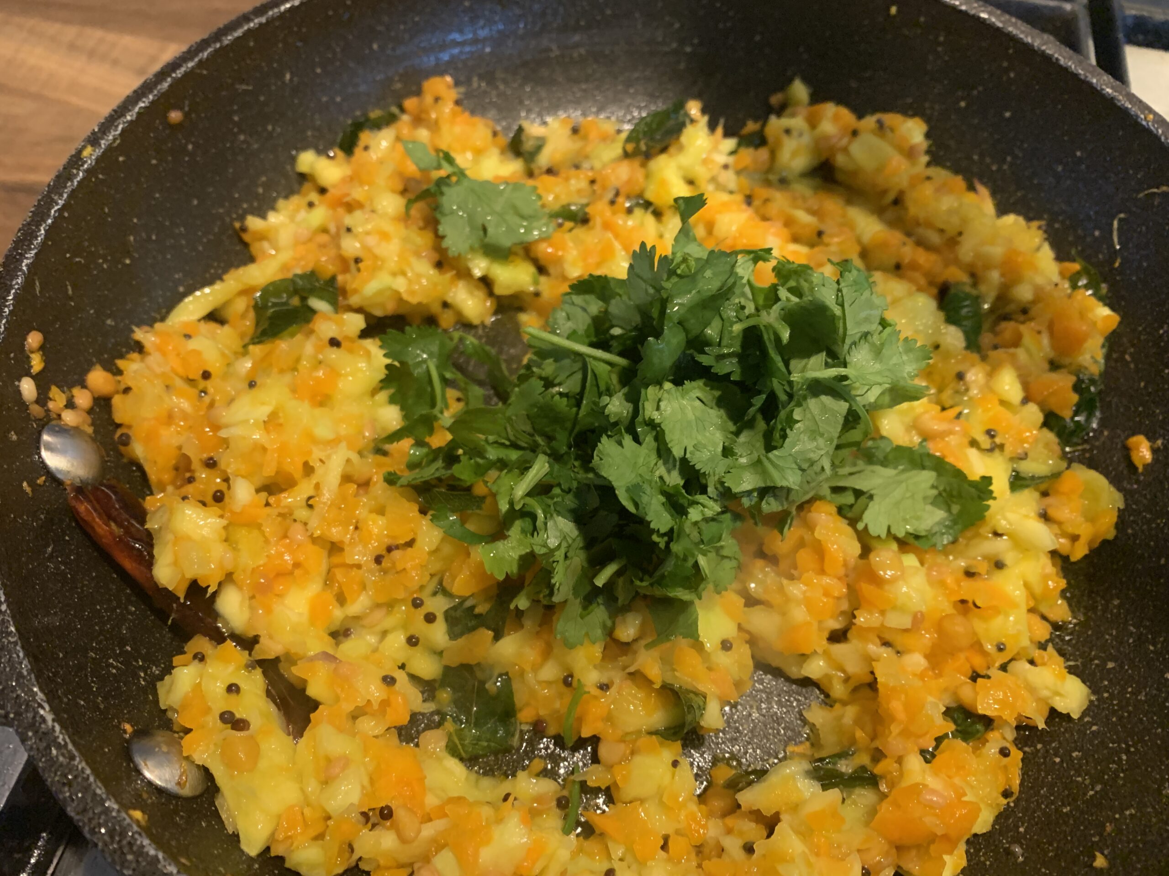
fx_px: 878
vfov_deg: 53.1
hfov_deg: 67.3
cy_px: 438
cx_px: 584
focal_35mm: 26
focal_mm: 4.25
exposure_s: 1/33
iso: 320
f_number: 1.8
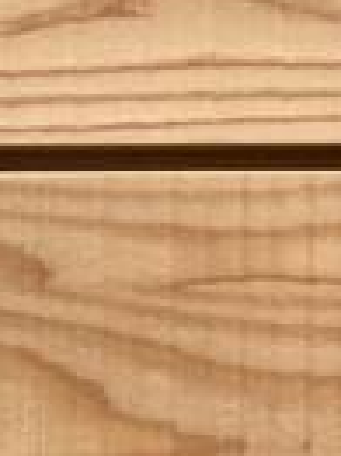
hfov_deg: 7.0
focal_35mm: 190
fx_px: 2500
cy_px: 571
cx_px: -689
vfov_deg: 10.2
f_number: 2.4
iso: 100
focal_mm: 3.3
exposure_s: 1/50
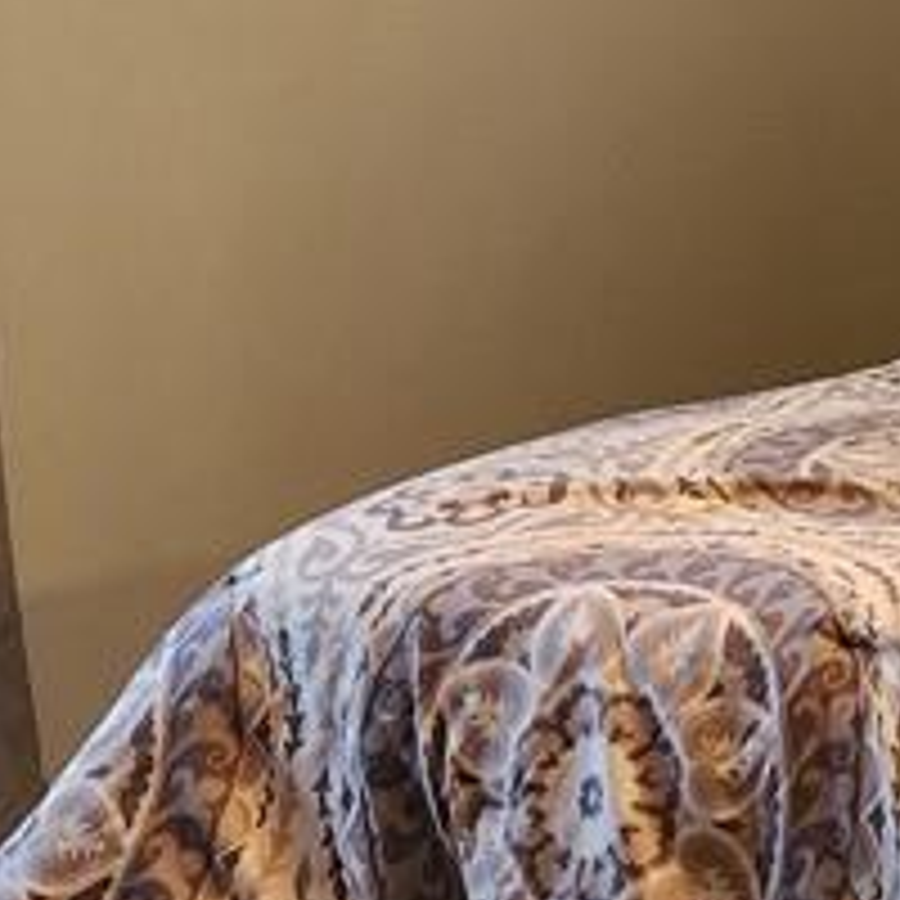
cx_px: 1719
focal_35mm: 104
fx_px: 3059
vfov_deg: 16.5
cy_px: 108
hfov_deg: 14.3
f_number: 1.8
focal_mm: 6.4
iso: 320
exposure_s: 1/120
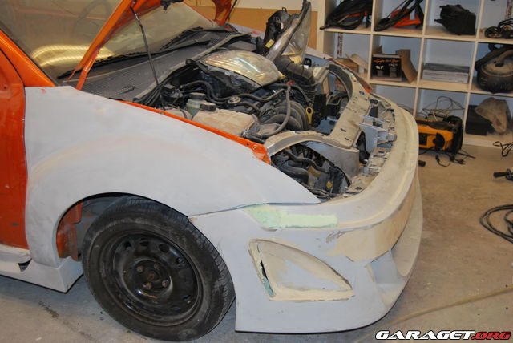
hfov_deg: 49.5
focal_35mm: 39
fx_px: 556
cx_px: 256
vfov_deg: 34.3
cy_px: 172
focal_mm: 26
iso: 200
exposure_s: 1/60
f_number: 4.2
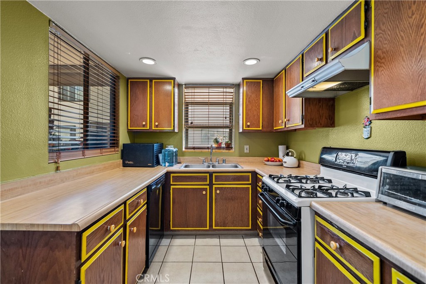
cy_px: 142
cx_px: 213
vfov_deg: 73.8
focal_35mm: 16
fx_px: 189
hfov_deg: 96.7
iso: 250
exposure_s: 1/25
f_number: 4
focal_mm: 16
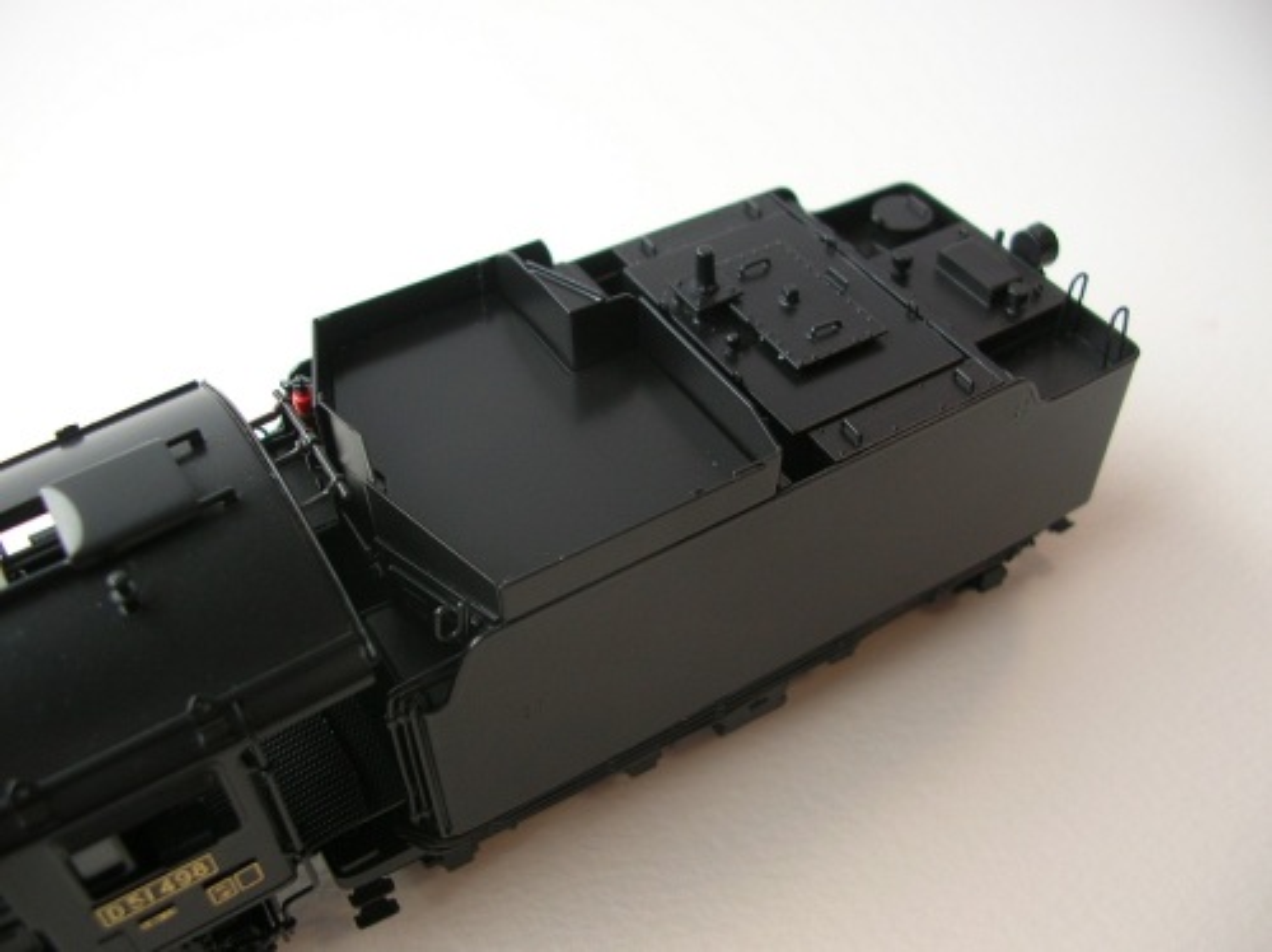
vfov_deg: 40.6
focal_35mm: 35
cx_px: 636
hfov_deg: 52.7
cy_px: 476
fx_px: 1285
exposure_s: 1/43
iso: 50
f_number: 2.8
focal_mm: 5.8
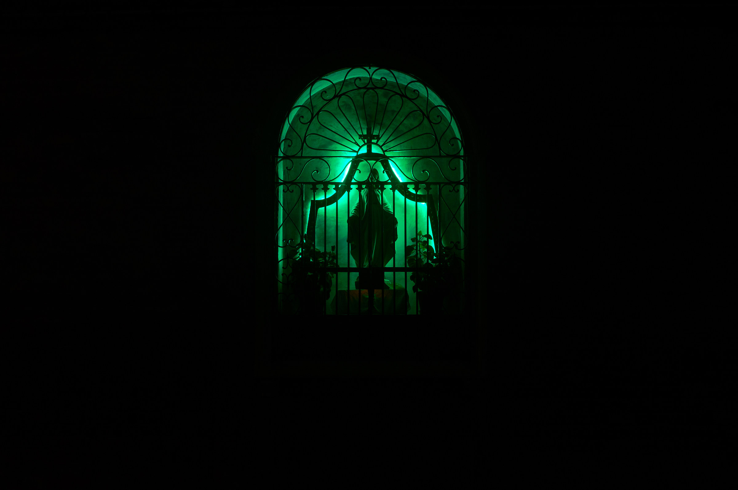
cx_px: 369
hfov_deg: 49.6
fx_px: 799
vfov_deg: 34.1
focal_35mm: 39
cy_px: 245
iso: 200
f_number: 8
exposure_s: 1.6
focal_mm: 26
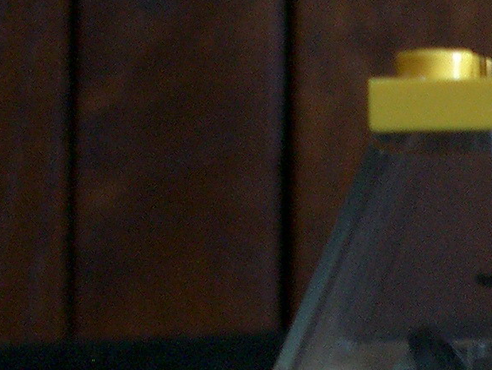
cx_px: 720
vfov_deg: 8.6
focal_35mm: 172
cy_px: 411
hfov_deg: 11.1
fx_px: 2446
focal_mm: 8.2
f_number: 3.1
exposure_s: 1/8
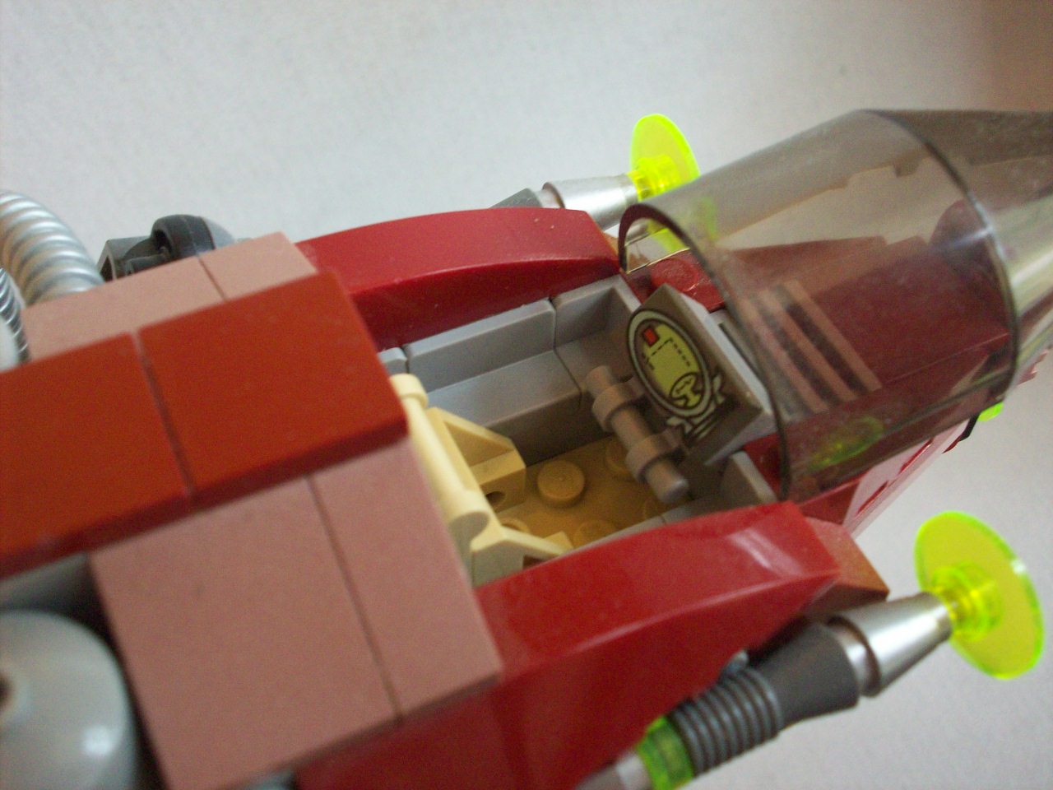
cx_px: 526
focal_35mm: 46
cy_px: 395
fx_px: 1399
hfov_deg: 41.2
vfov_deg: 31.5
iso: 200
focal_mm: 7.6
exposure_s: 1/8
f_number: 3.1
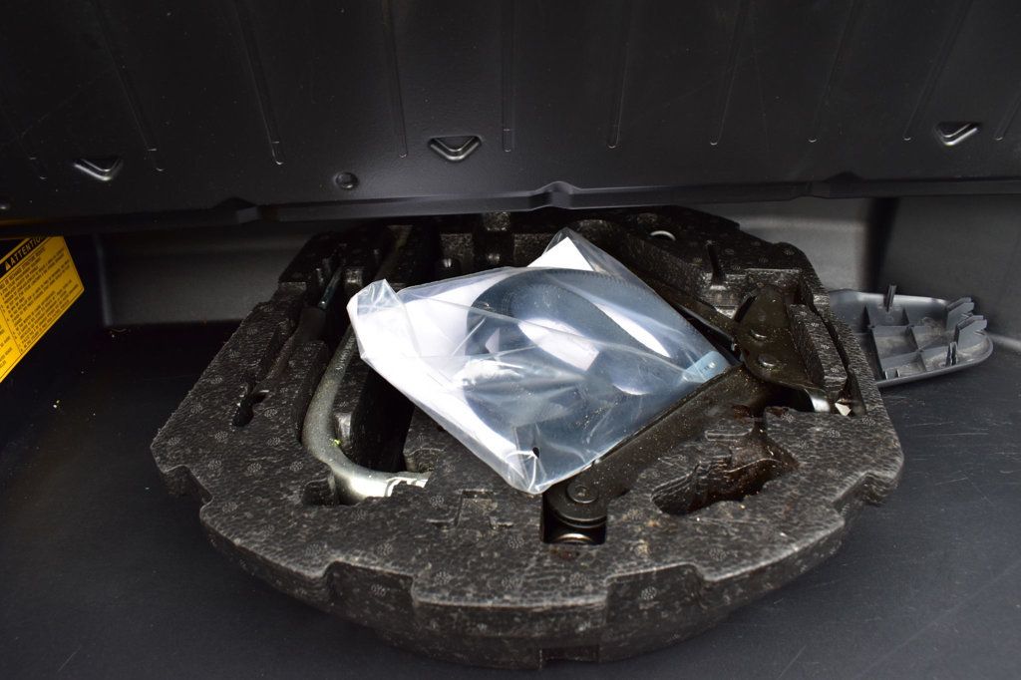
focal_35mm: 27
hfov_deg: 67.4
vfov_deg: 47.9
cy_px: 340
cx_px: 510
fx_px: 765
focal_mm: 18
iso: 400
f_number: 7.1
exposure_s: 1/40
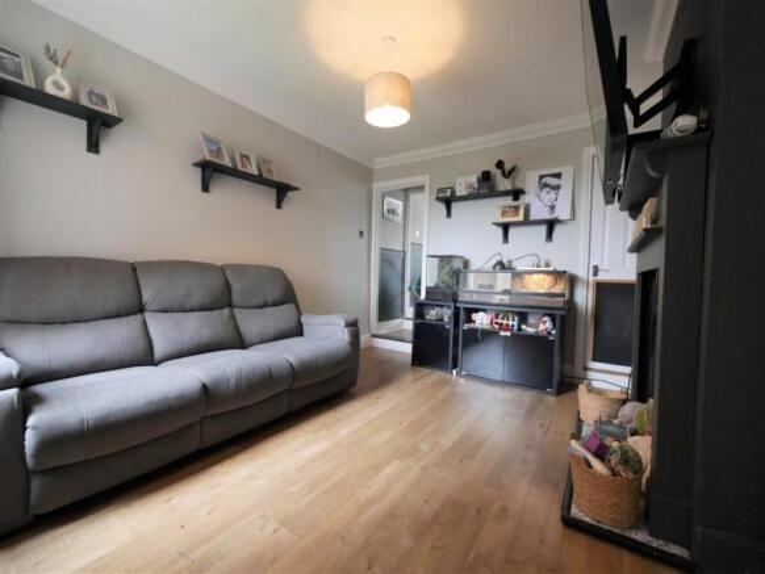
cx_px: 382
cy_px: 287
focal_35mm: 14
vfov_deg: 85.7
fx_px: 310
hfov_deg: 102.0
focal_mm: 7
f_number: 4
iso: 1250
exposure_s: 1/60
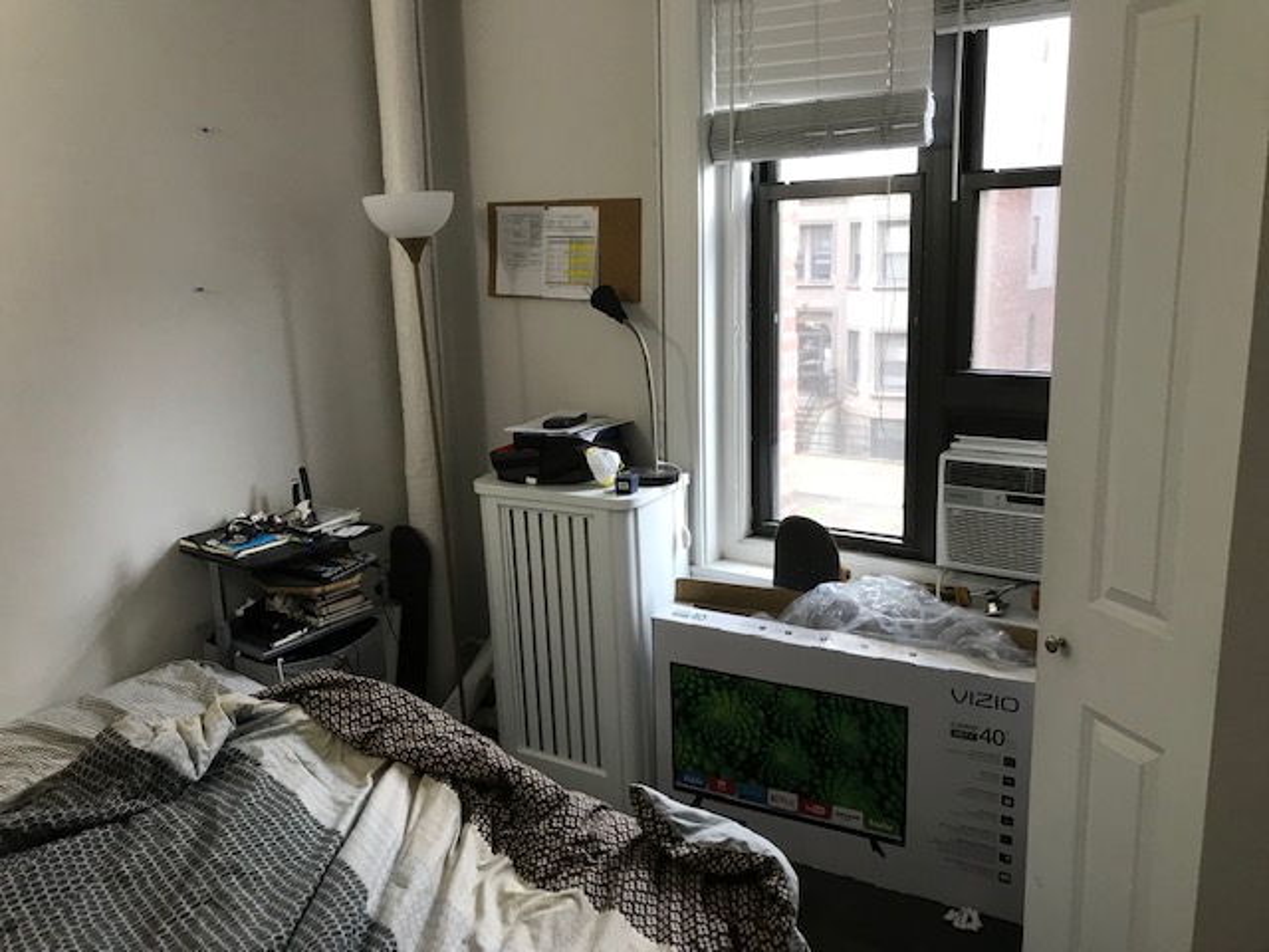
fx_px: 1026
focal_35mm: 28
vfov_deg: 49.7
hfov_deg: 63.4
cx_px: 634
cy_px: 476
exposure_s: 1/24
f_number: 1.8
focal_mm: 3.99
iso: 40
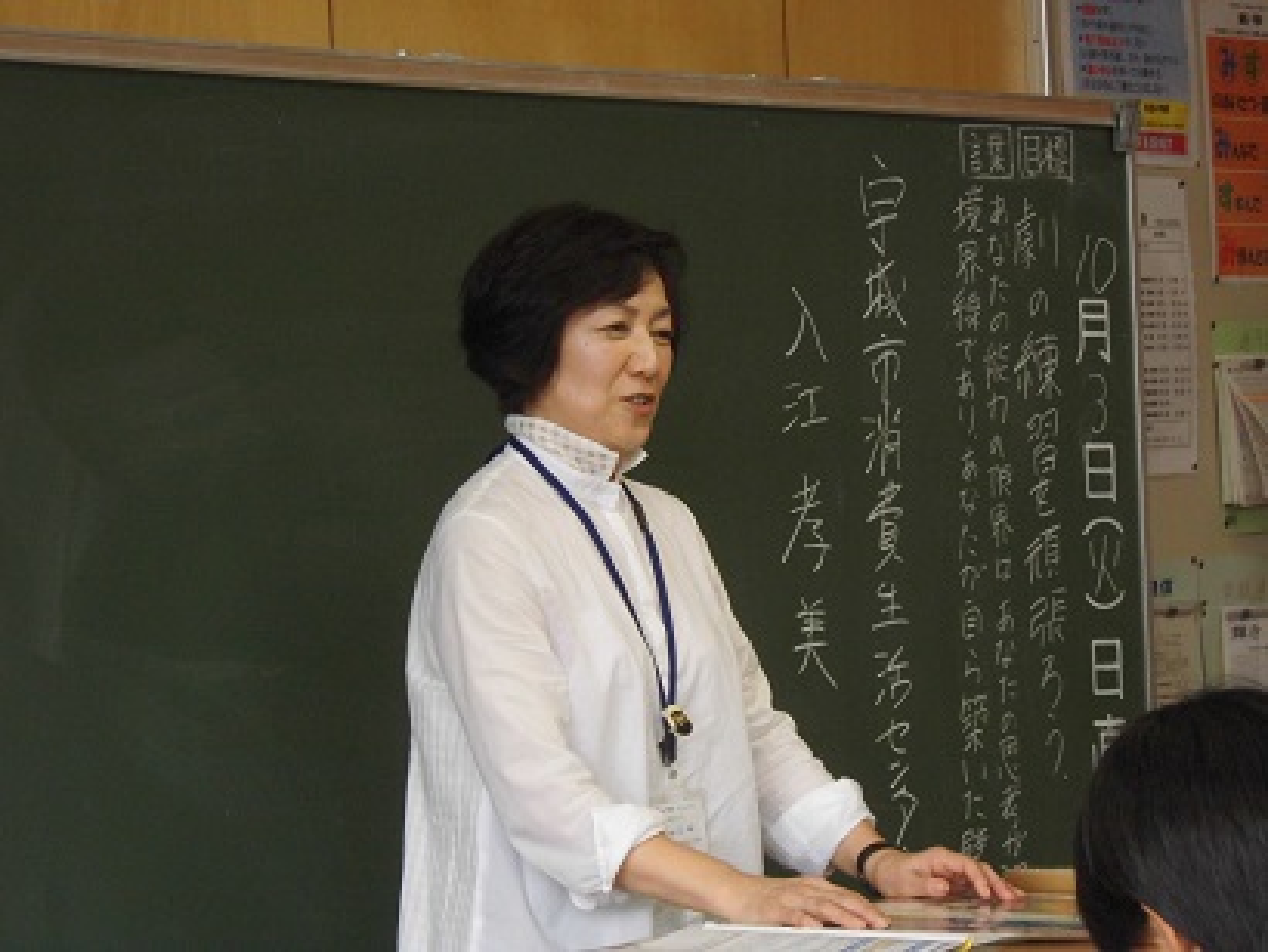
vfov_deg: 11.6
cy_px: 476
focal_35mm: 128
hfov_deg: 15.4
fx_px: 4691
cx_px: 634
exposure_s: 1/125
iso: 320
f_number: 5.3
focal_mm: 22.9
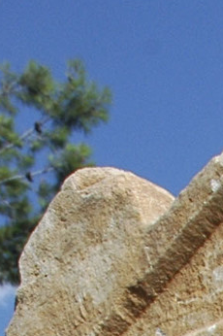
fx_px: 1652
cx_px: 639
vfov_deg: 9.7
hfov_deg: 7.0
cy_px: 895
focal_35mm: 177
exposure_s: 1/400
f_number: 10
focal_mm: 17
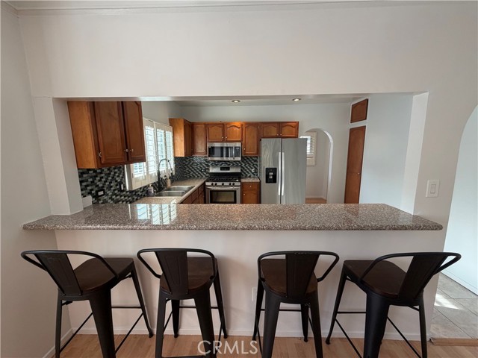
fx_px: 193
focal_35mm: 14
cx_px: 239
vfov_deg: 85.7
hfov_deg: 102.1
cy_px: 179
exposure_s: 1/120
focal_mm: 2.22
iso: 125
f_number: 2.2
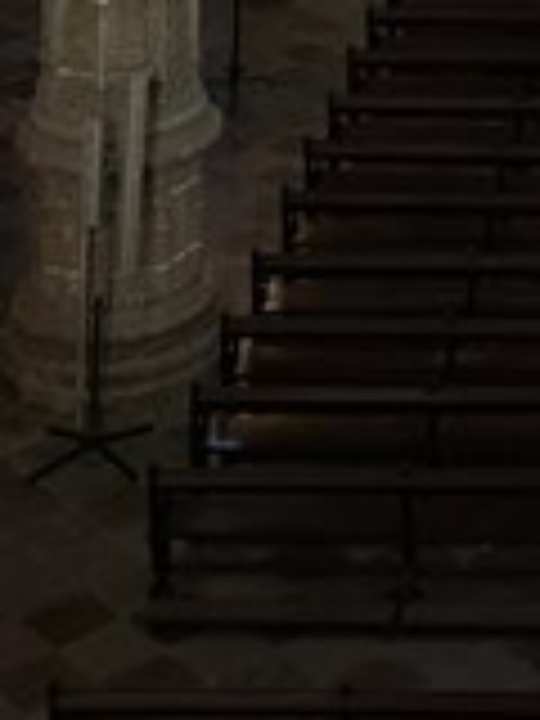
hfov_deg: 10.4
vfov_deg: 11.7
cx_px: 954
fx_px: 2808
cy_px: -1044
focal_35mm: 135
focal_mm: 3.95
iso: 400
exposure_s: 1/25
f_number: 1.8
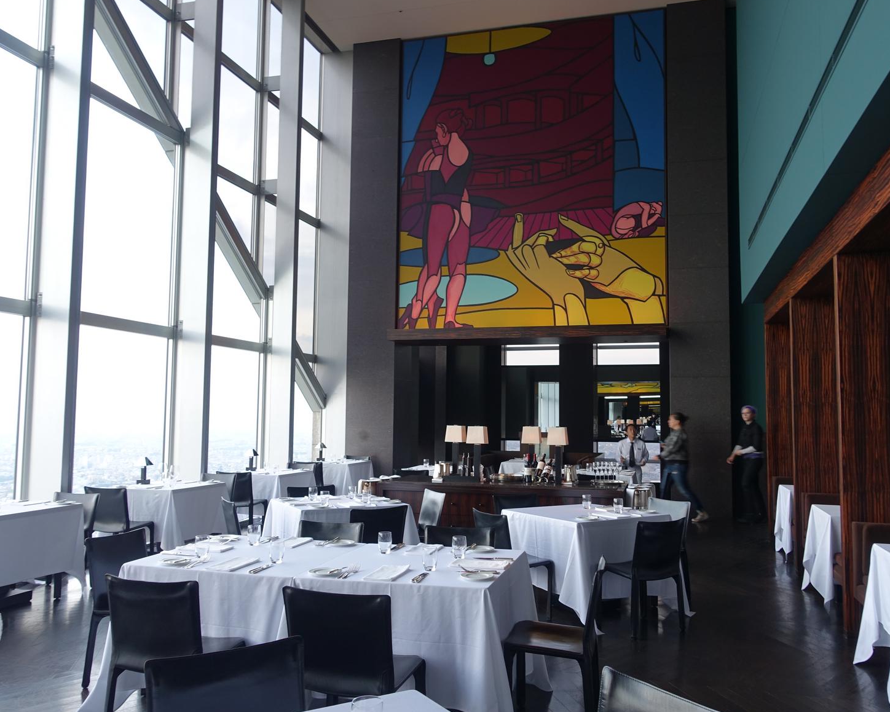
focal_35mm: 28
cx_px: 463
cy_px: 360
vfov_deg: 51.5
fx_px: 737
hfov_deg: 62.2
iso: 125
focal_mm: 8.8
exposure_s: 1/30
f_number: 2.8
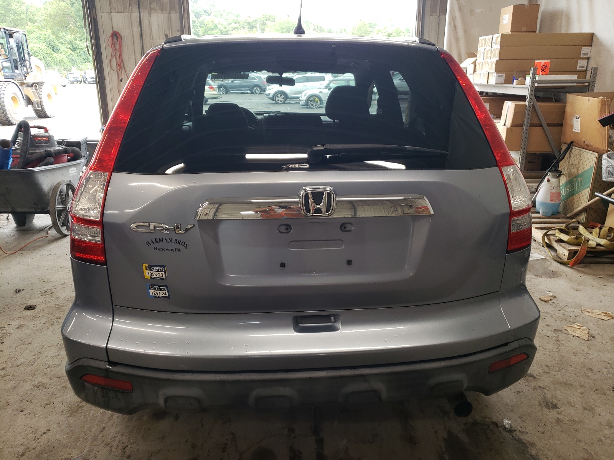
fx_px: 461
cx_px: 307
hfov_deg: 67.3
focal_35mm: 26
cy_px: 230
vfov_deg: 53.1
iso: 56
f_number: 1.5
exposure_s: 1/50
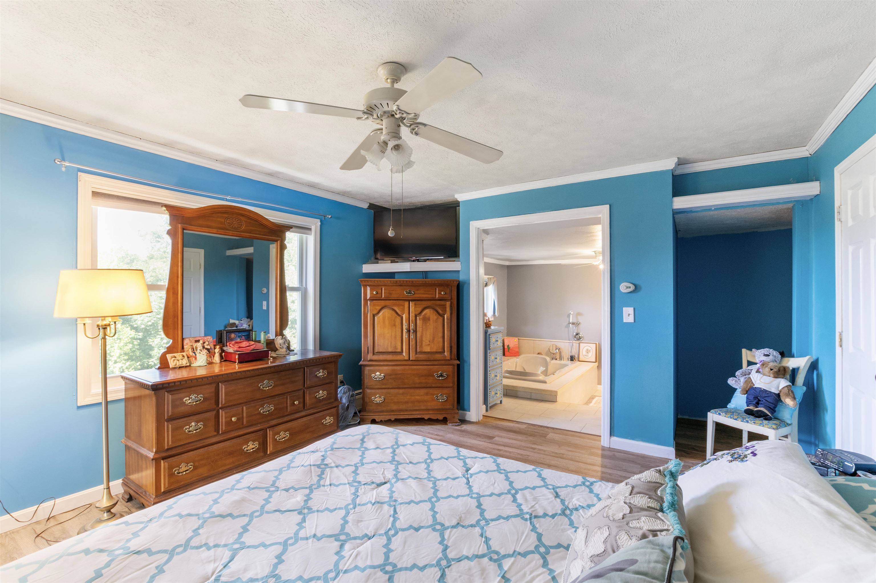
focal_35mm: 15
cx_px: 438
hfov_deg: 100.4
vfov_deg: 77.3
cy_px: 292
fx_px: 365
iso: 100
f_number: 8
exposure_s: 1/2
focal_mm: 10
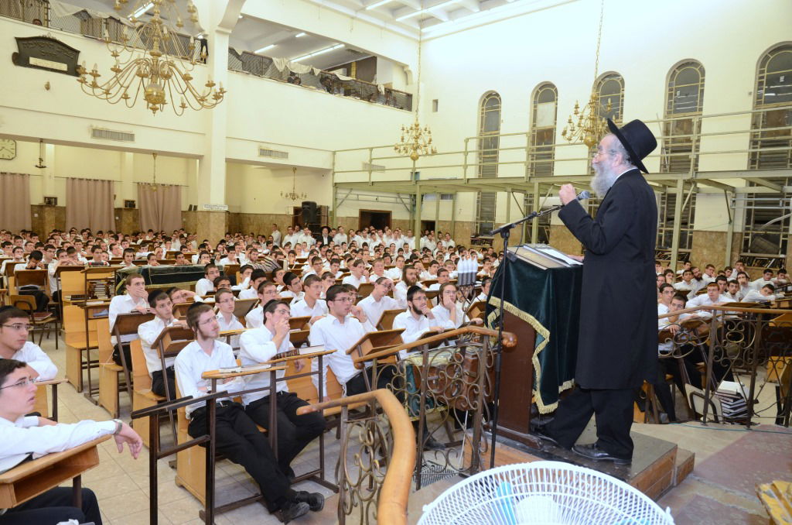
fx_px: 527
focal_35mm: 24
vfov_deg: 52.9
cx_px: 396
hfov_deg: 73.9
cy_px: 262
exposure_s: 1/250
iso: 1250
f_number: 5
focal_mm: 16
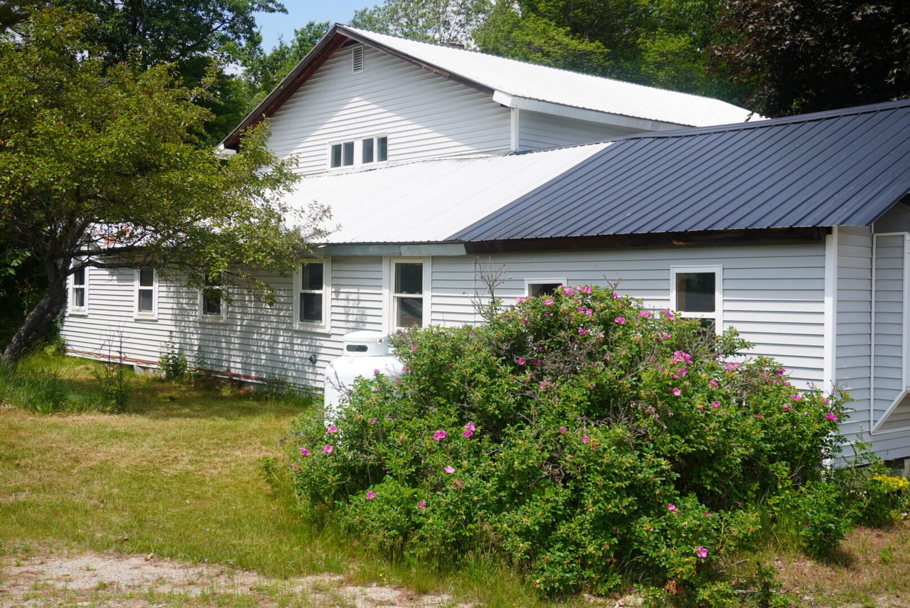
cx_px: 455
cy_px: 304
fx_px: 1062
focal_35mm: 42
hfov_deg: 46.4
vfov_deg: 31.9
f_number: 5.6
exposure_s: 1/500
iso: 100
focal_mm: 28
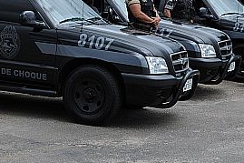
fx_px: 793
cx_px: 138
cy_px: 21
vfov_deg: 11.6
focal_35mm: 117
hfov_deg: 17.5
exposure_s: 1/400
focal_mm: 35
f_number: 10
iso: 500
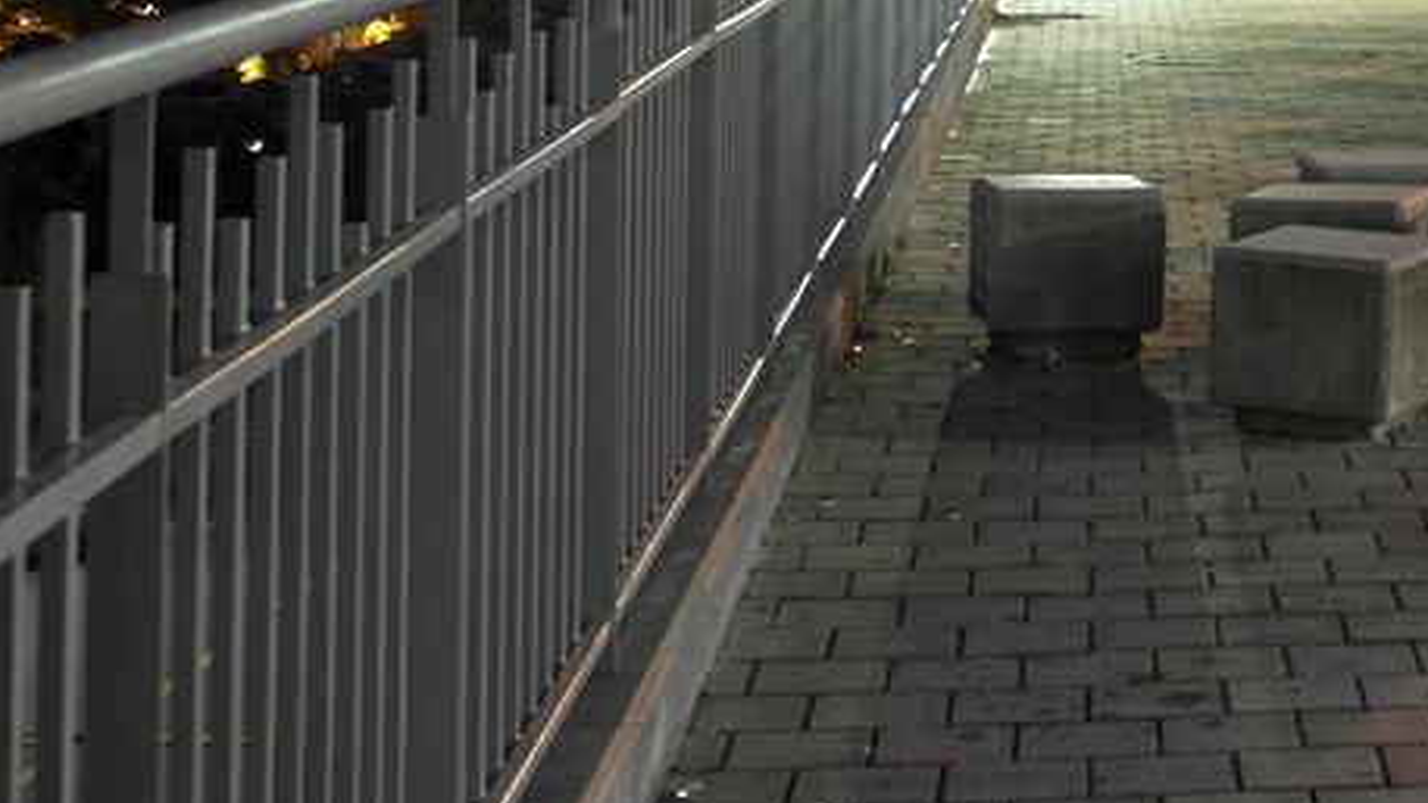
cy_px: -278
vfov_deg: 12.4
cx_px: 1628
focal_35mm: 94
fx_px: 3559
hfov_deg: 21.4
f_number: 3.5
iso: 400
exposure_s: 1/1.25
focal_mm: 20
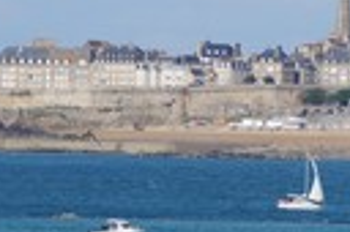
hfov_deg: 3.2
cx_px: 454
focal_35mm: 646
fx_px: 6273
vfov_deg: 2.1
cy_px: 108
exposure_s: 1/250
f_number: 10
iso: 100
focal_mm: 120
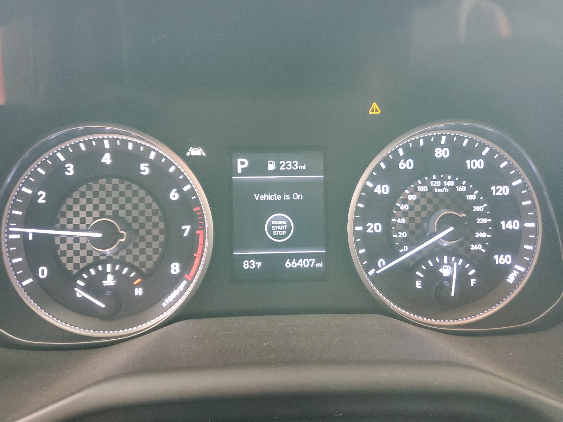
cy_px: 211
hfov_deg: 67.3
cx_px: 282
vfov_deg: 53.1
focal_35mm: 26
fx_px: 423
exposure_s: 1/40
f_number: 1.5
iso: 372
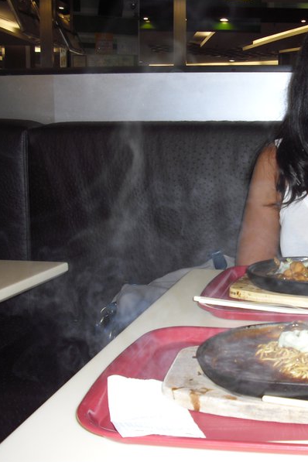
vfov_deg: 37.5
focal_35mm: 53
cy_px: 231
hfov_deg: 24.7
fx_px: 680
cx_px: 280
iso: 100
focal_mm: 6.2
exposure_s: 1/60
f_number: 2.8
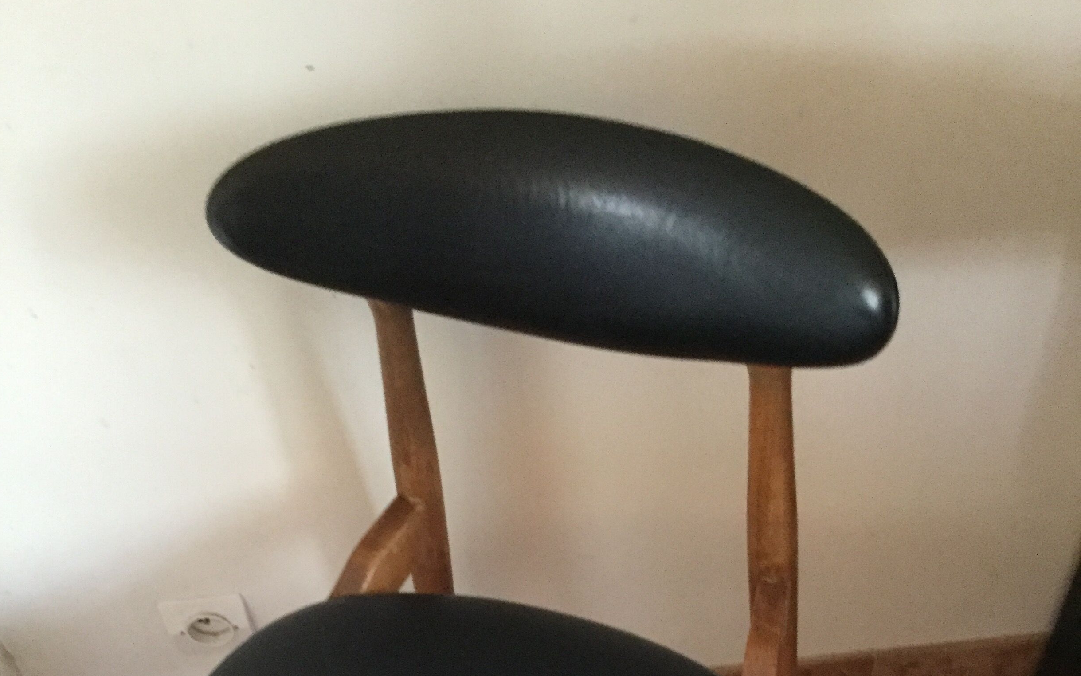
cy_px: 663
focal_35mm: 44
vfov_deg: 27.7
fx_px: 1296
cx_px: 539
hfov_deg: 45.3
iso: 250
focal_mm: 3.3
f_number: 2.4
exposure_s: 1/17
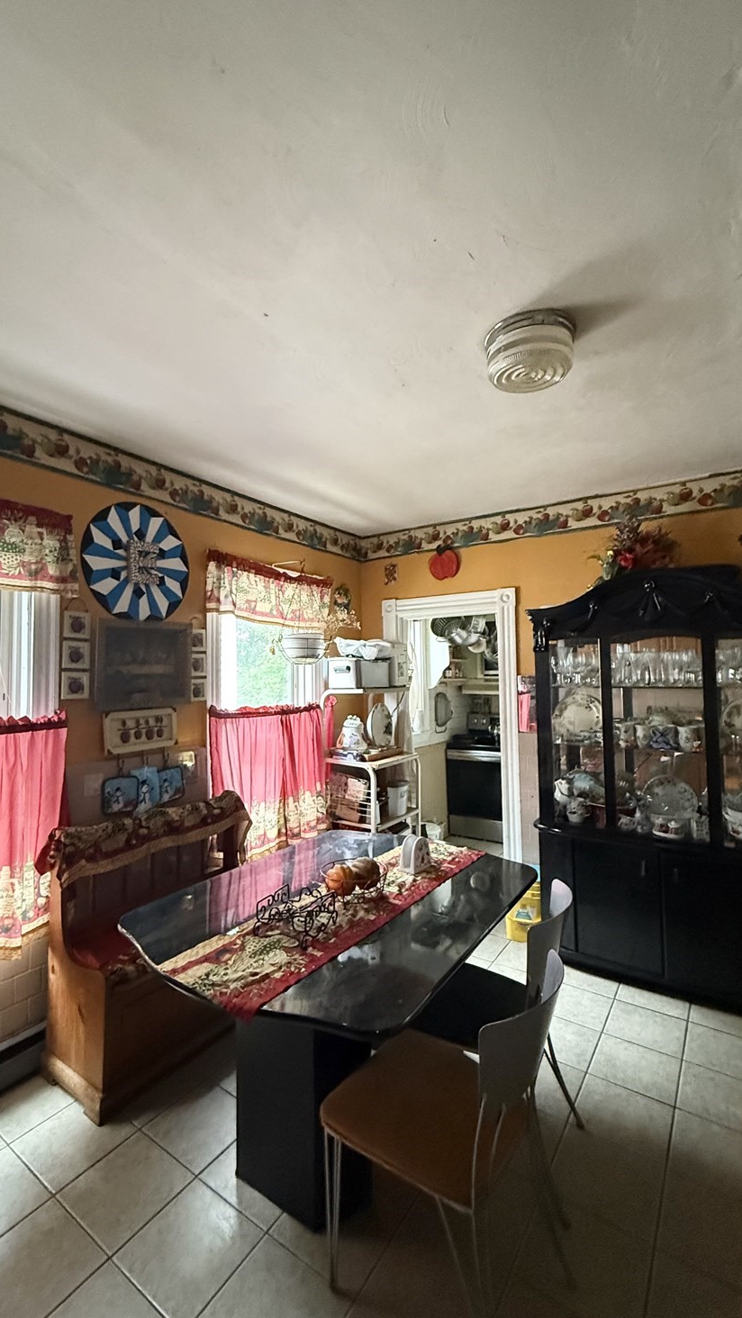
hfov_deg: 67.0
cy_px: 654
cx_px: 336
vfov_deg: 99.4
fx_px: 559
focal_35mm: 16
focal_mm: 2.22
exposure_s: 1/60
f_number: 2.2
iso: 1000
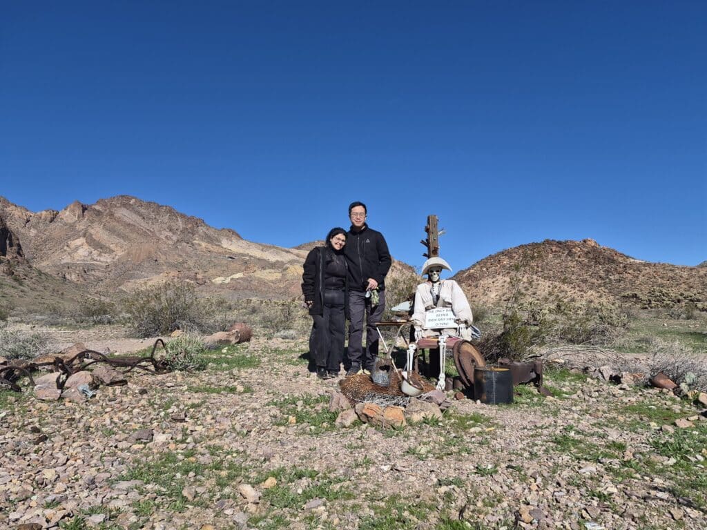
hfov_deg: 73.9
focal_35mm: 23
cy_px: 265
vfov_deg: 58.9
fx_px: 470
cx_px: 354
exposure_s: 1/7664
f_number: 1.8
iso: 80
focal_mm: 5.4
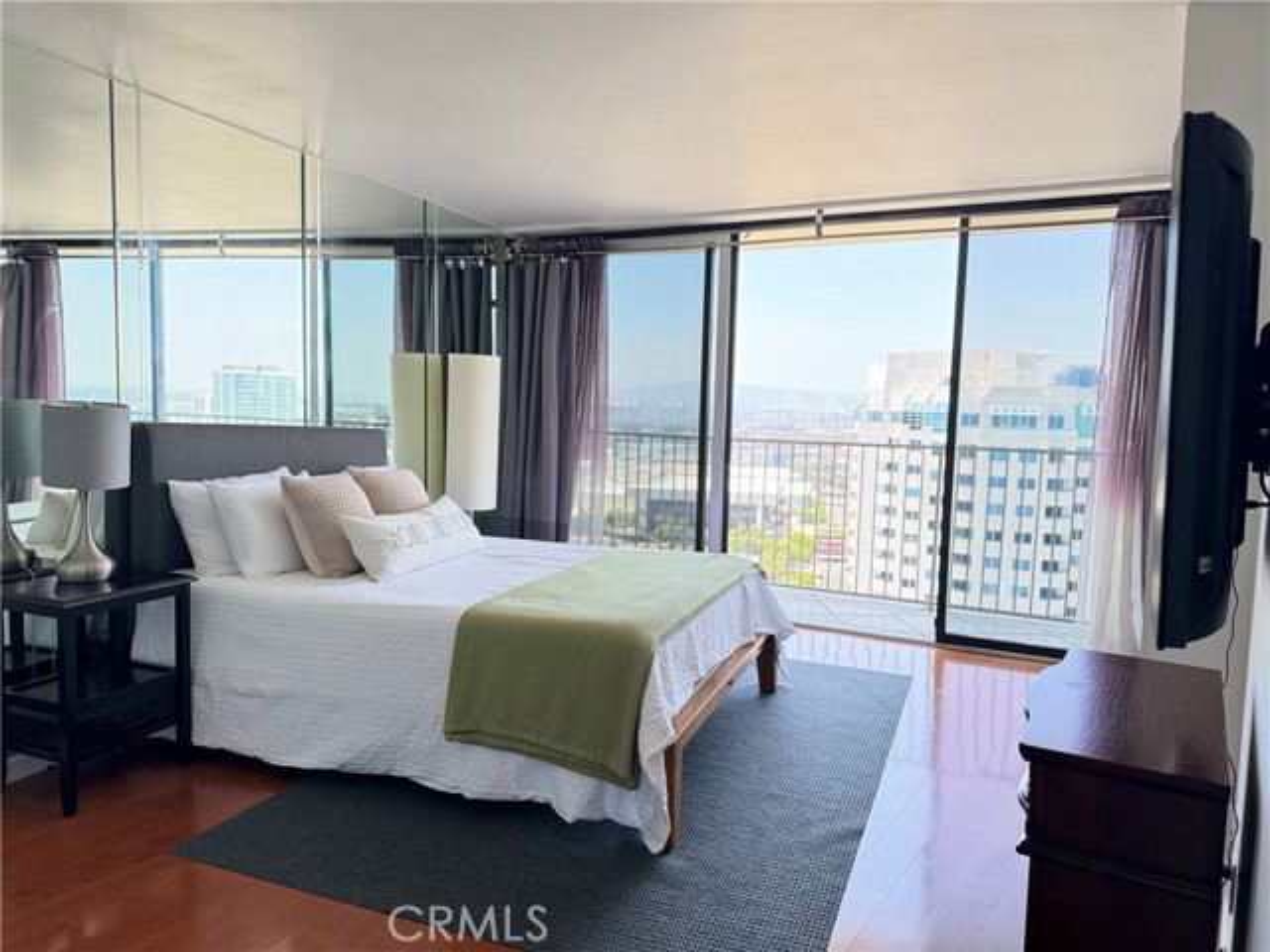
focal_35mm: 24
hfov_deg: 71.6
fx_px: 881
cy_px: 476
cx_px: 635
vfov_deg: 56.8
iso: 80
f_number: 1.78
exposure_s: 1/309
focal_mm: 6.76
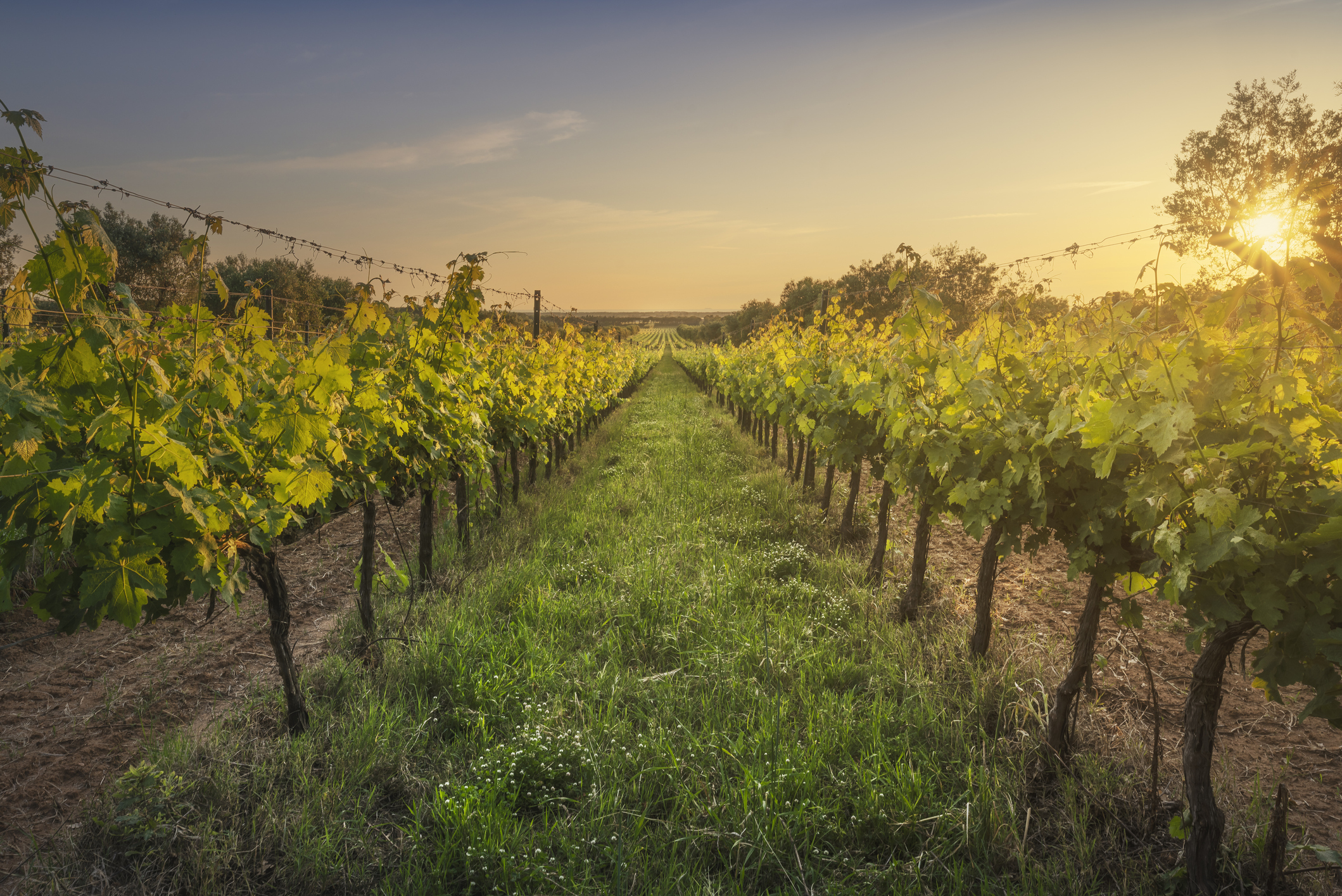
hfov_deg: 73.7
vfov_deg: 53.2
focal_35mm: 24
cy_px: 448
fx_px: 895
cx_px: 671
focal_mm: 24
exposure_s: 1/15
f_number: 14
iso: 100
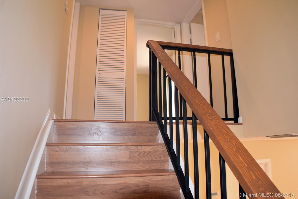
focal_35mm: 36
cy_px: 100
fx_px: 298
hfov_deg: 53.1
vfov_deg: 36.9
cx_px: 149
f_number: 4.5
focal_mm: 24
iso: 800
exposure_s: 1/80
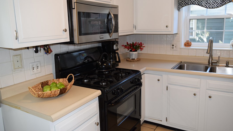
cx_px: 118
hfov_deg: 66.1
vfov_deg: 40.1
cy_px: 58
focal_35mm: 29
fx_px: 179
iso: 800
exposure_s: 1/80
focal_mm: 18
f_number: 4.5
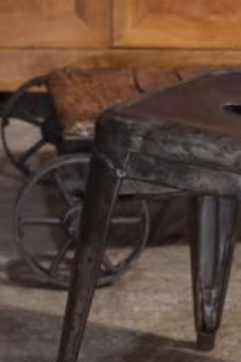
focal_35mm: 136
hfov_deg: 10.0
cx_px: 222
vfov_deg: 15.1
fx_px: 1366
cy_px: 243
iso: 3200
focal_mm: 35
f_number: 3.6
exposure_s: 1/125
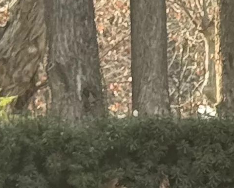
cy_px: 187
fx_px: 2731
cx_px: 721
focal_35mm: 394
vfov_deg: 3.9
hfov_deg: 4.7
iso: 64
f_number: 1.78
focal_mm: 6.86
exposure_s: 1/312
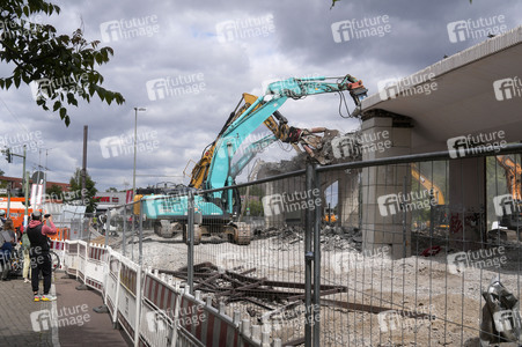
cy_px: 174
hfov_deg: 43.6
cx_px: 261
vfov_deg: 29.8
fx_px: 652
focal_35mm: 45
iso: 100
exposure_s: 1/640
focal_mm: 30
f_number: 6.3
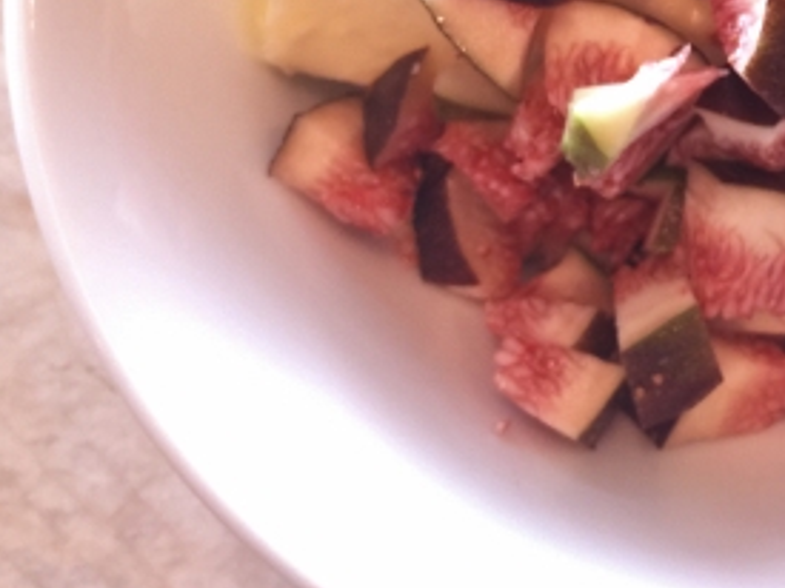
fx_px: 1337
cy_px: 26
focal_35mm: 59
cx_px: 716
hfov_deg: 31.1
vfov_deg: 23.9
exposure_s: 1/30
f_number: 2.2
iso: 50
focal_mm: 4.15
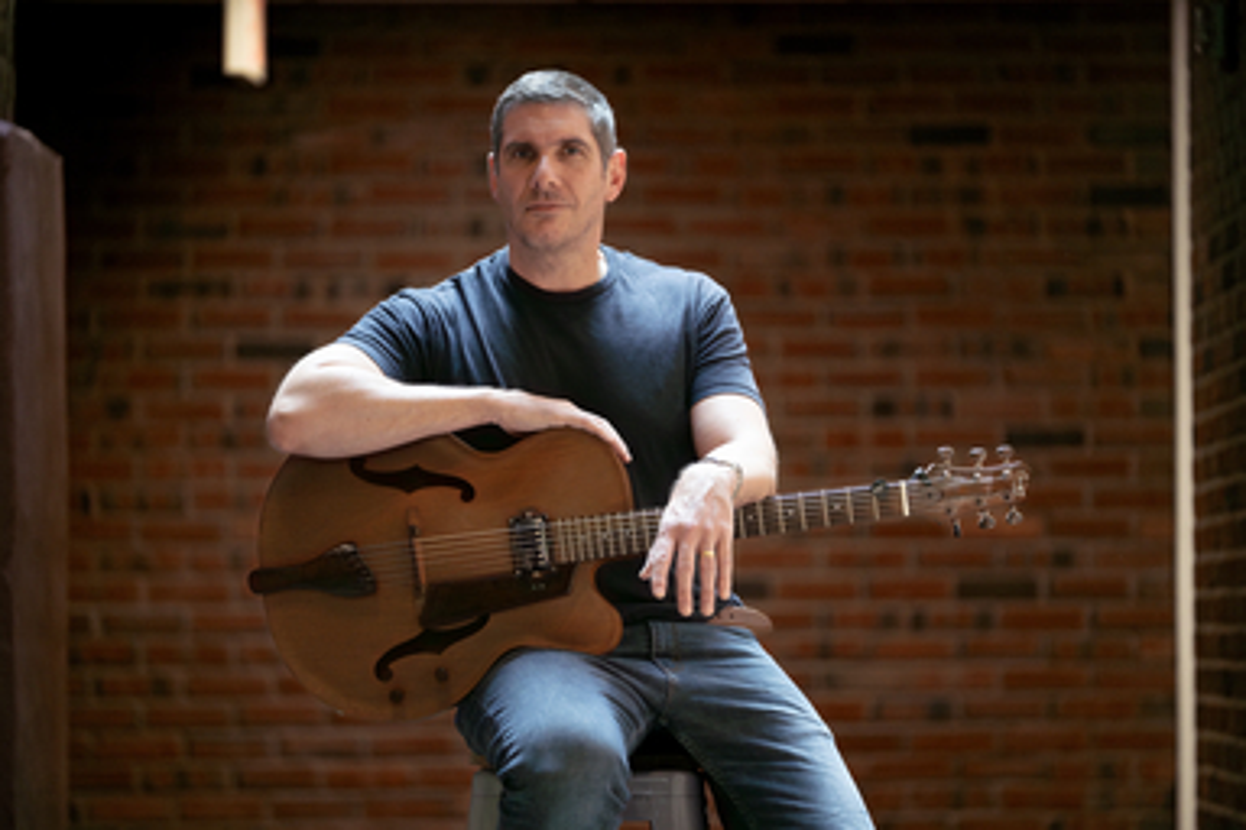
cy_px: 415
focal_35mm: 176
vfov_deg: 7.8
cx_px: 623
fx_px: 6091
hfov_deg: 11.7
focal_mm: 176
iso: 500
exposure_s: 1/200
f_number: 2.8
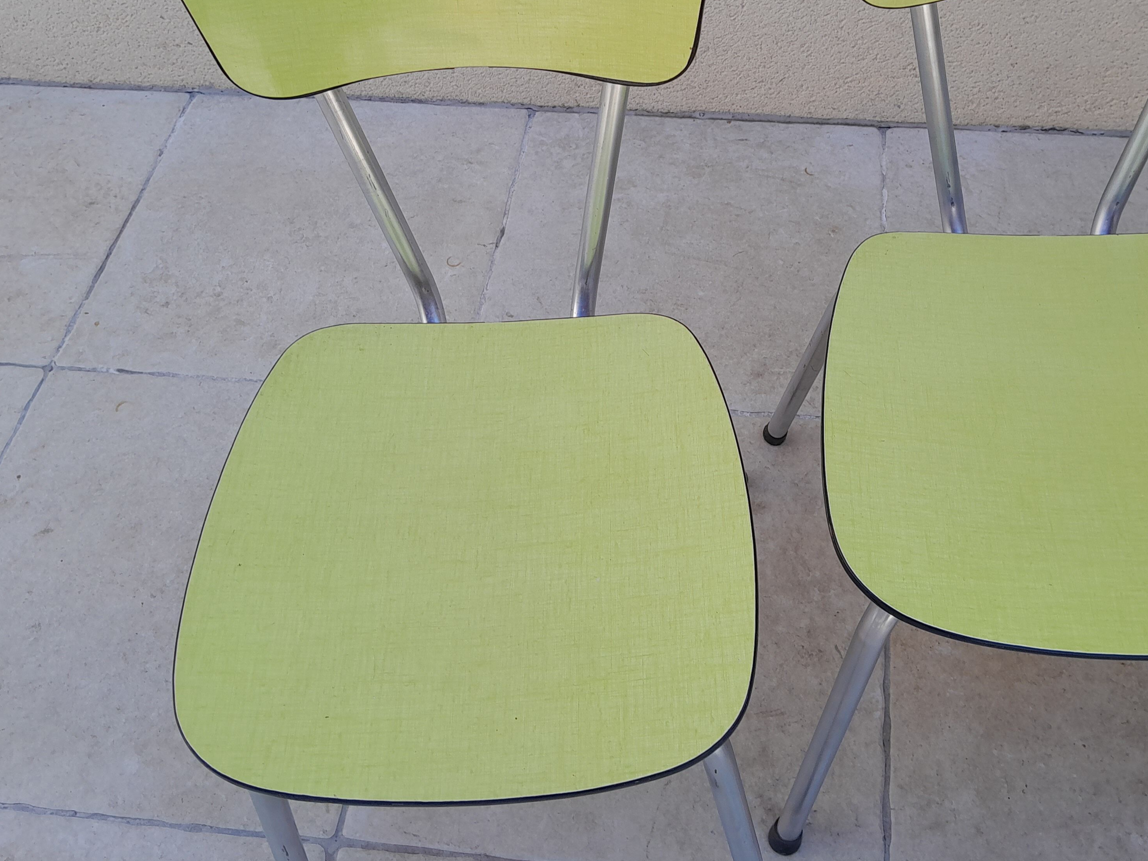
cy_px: 288
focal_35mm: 36
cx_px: 686
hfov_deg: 51.0
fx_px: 1194
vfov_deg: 39.2
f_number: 1.8
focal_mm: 3.98
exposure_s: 1/157
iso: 40
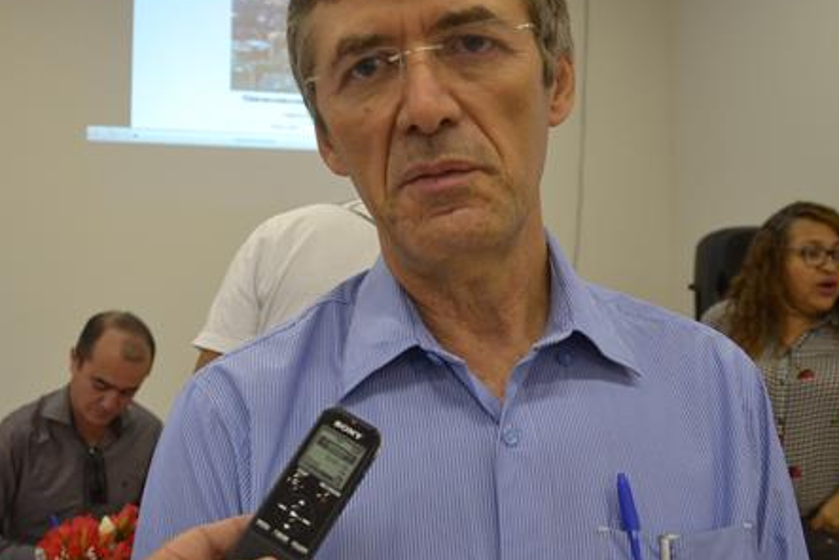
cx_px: 316
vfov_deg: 34.2
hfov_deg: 49.1
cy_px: 226
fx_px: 909
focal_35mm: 39
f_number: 4
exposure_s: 1/60
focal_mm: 18
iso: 400
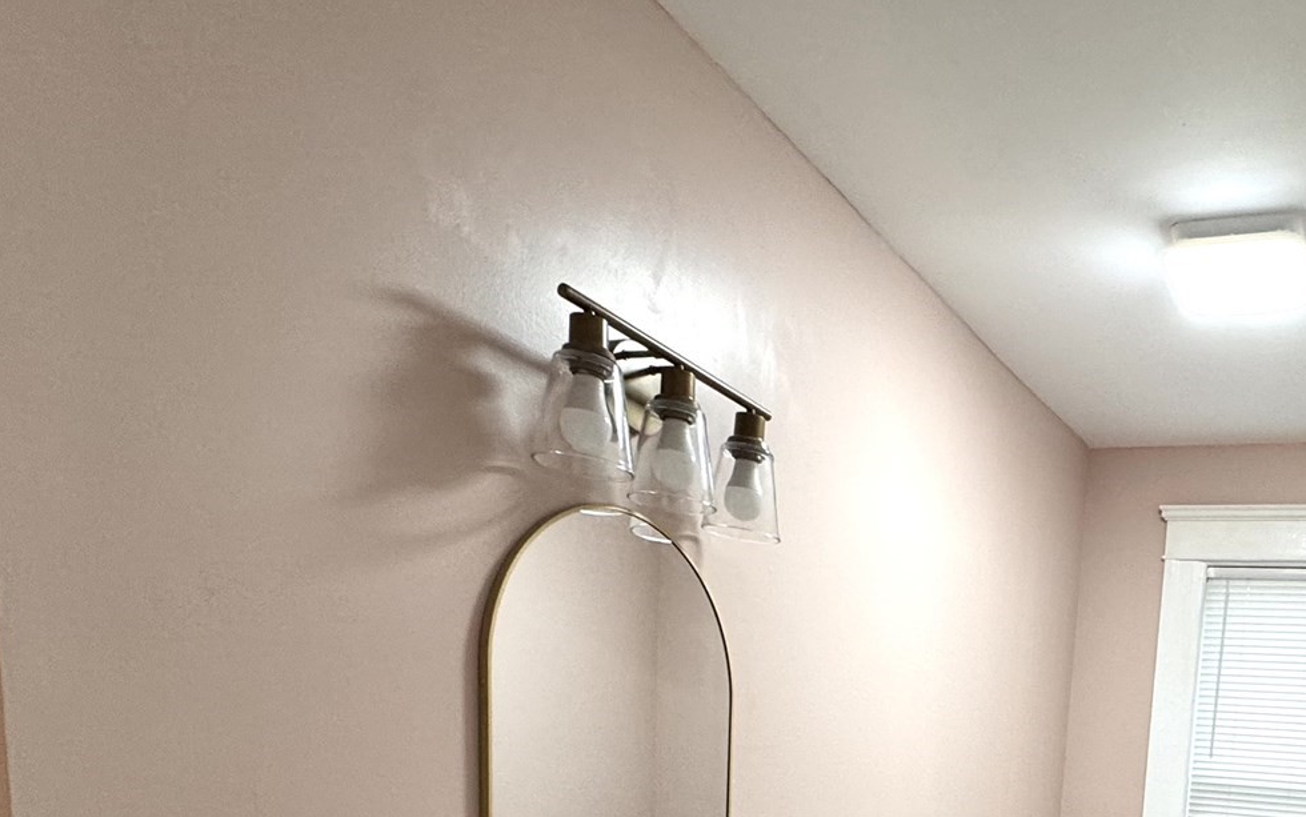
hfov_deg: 55.9
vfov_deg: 33.9
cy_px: 948
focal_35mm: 31
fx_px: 1104
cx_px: 1083
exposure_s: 1/60
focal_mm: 2.22
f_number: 2.2
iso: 160
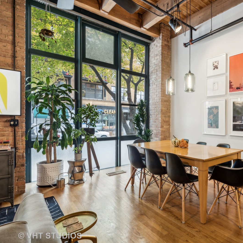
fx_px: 167
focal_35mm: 21
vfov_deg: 72.1
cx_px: 186
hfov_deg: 67.0
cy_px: 123
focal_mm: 16
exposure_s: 1/4
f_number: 8
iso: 320
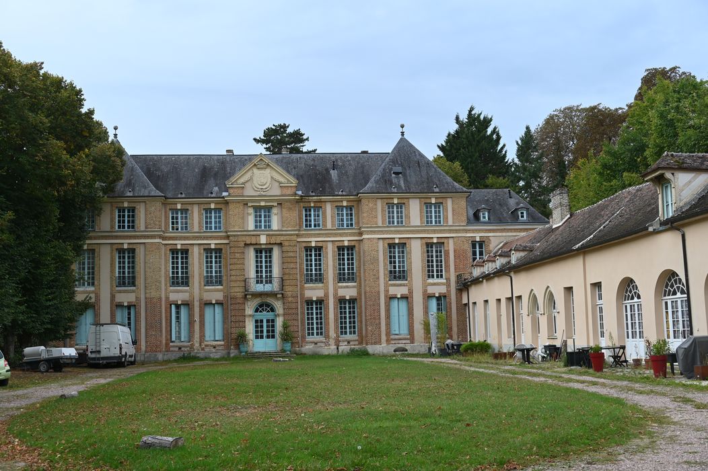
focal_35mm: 43
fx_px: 845
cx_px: 354
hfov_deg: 45.5
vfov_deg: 31.1
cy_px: 236
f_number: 6.3
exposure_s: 1/250
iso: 100
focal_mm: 43
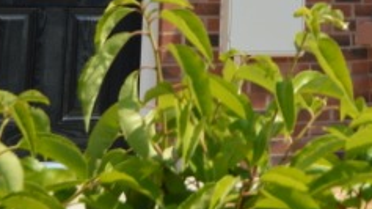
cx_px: 479
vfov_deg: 9.3
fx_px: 1203
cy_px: -200
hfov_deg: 16.6
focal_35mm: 122
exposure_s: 1/200
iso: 100
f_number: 8
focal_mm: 18
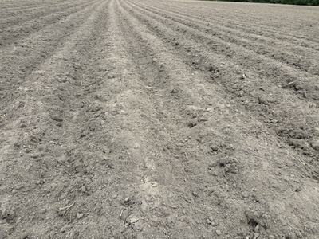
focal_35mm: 26
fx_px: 240
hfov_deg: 67.3
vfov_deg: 53.1
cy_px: 120
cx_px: 160
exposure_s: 1/1164
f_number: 1.6
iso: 50
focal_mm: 5.96
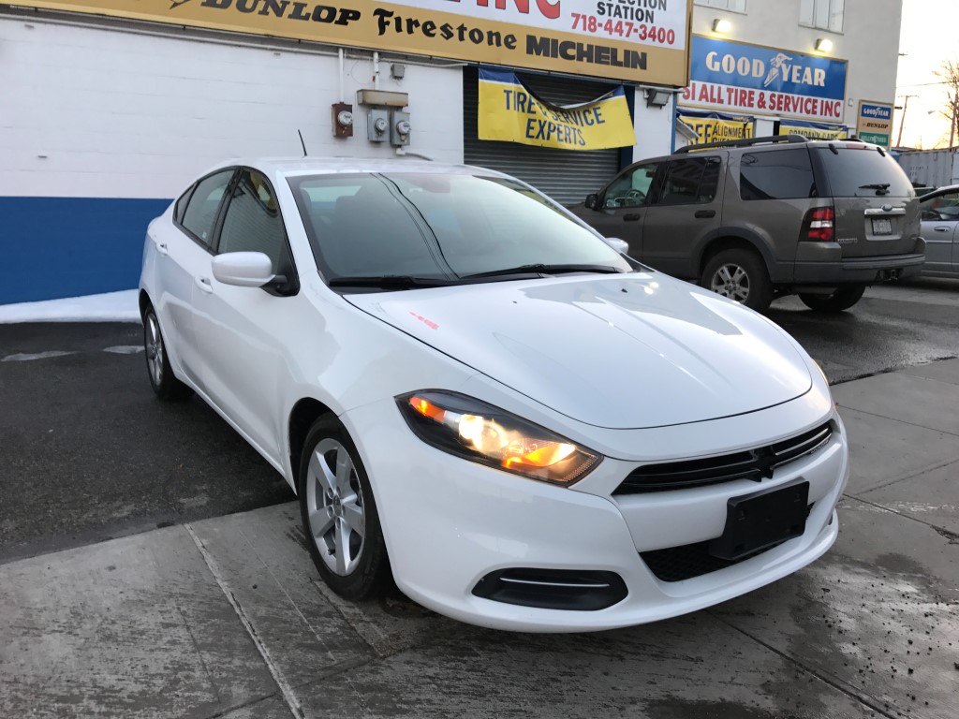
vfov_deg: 49.7
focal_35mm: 28
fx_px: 776
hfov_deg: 63.4
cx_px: 480
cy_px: 360
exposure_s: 1/60
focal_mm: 3.99
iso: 32
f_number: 1.8
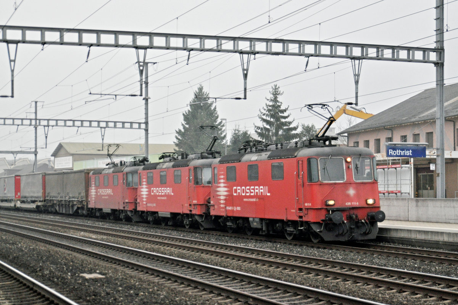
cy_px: 152
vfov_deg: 16.5
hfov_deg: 24.6
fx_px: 1048
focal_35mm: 82
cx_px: 229
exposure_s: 1/1000
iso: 800
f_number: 2.8
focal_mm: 55
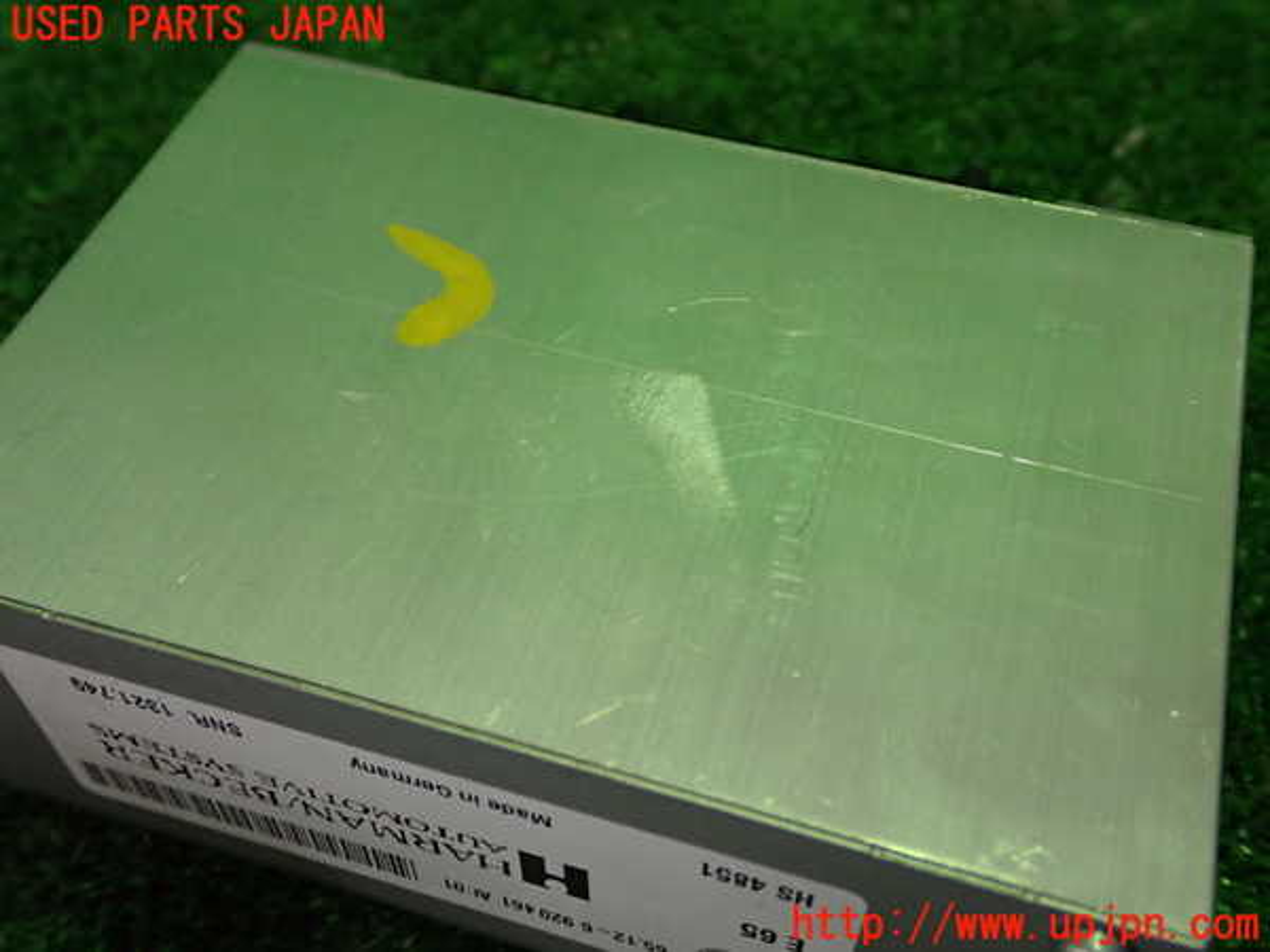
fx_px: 1394
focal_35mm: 38
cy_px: 476
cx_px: 635
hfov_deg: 49.0
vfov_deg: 37.7
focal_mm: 6.83
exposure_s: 1/125
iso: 640
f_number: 2.7
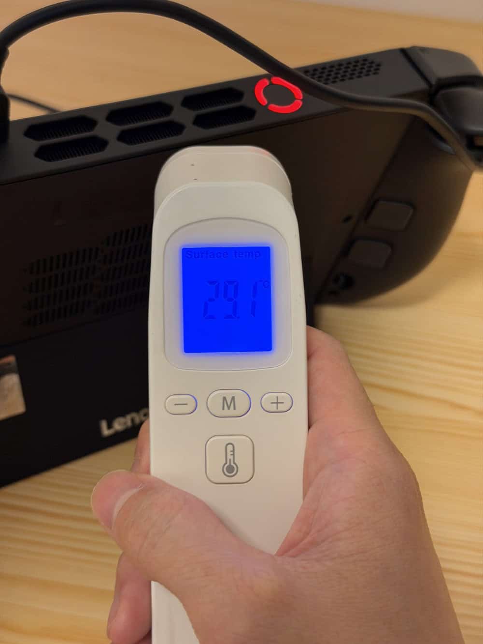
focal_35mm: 48
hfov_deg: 30.3
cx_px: 242
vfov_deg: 39.7
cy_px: 322
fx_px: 893
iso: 250
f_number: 1.8
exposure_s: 1/40
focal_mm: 6.8
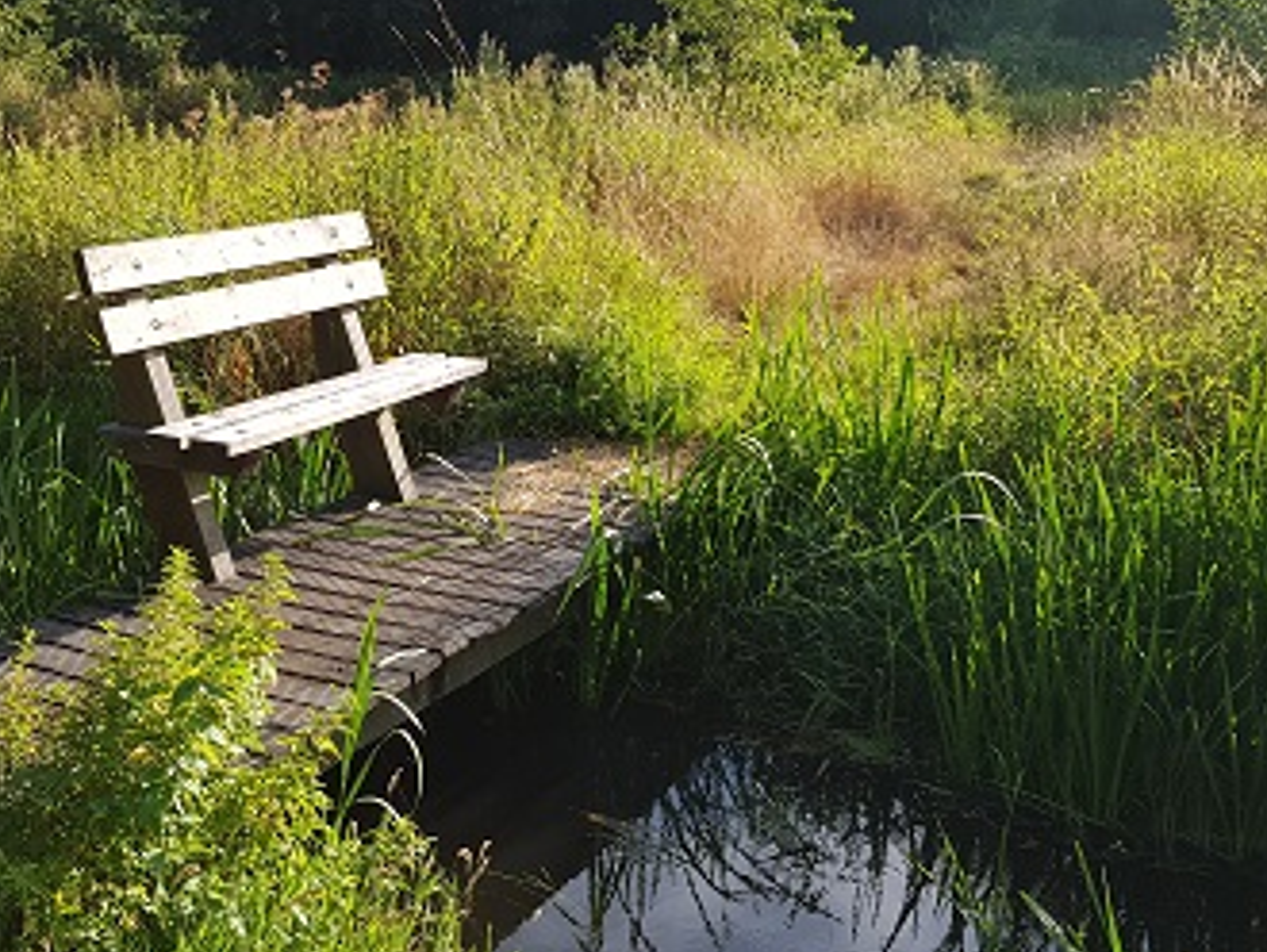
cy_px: 491
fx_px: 1538
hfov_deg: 44.6
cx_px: 516
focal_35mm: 42
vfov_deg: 34.4
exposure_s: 1/900
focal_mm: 4.2
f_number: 1.7
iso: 40
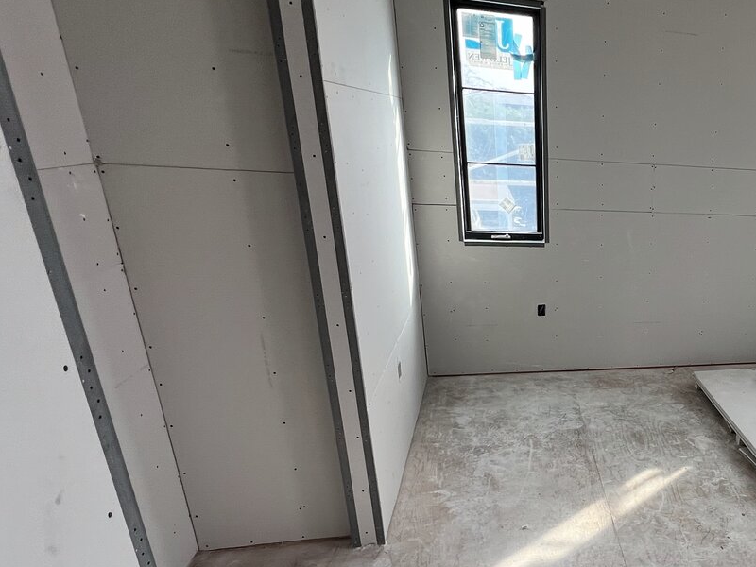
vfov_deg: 52.3
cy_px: 365
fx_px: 568
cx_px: 679
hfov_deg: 57.8
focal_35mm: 26
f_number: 1.8
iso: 32
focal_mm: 1.57
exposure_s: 1/99
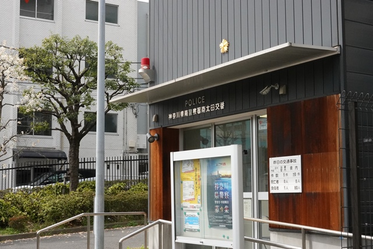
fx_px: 632
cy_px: 124
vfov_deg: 22.3
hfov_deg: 32.9
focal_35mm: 61
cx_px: 186
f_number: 11
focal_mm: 22.46
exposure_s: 1/1000
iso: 2500
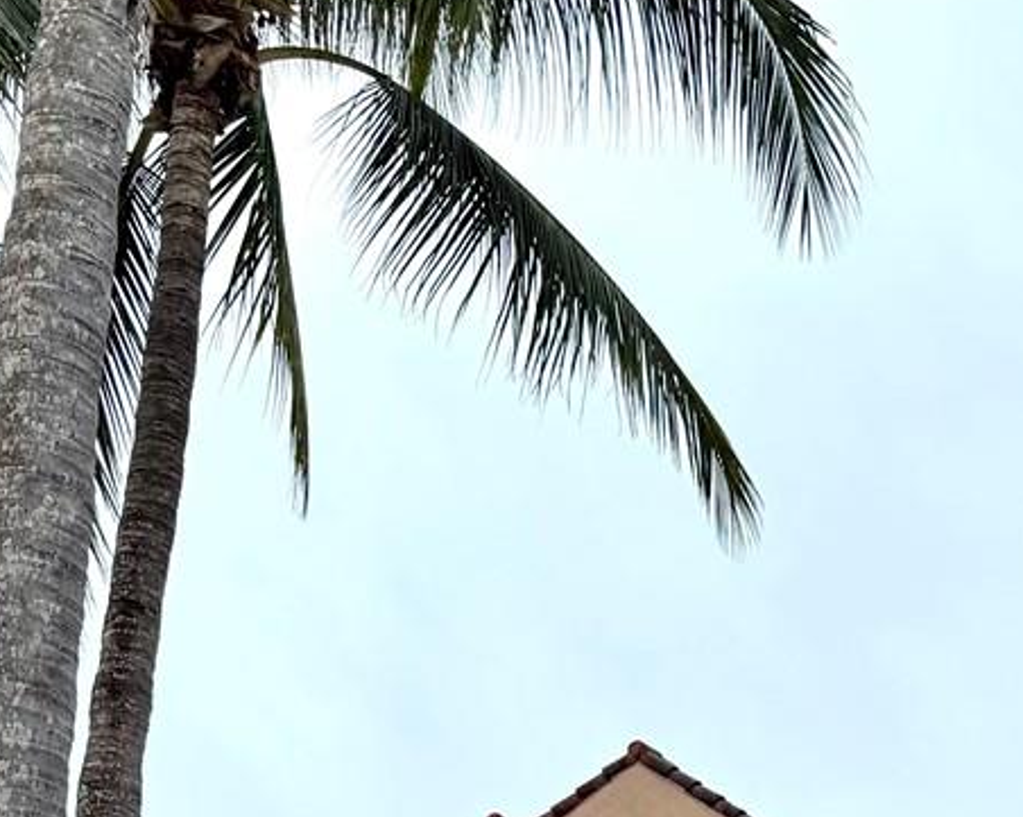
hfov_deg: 22.4
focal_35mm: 83
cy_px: 1324
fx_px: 2511
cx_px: 946
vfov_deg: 16.4
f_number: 1.78
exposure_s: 1/1261
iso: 80
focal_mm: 6.76
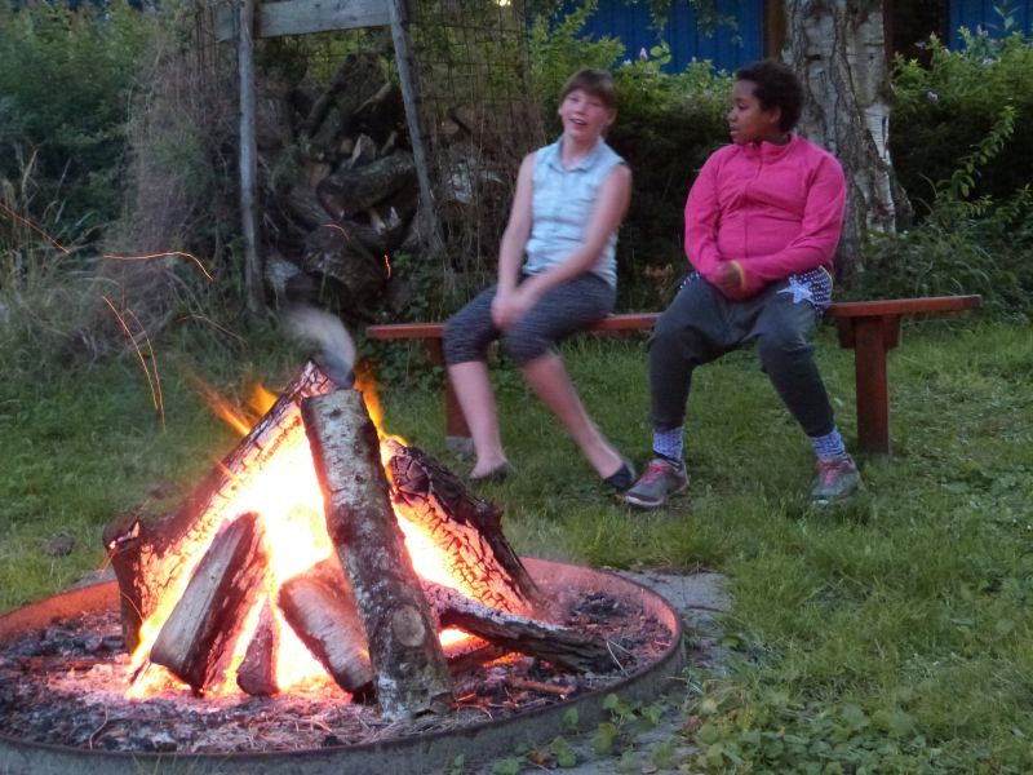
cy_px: 388
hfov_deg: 36.2
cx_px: 516
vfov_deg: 27.5
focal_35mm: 53
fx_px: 1582
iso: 1000
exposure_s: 1/8
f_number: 3.2
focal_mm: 9.4
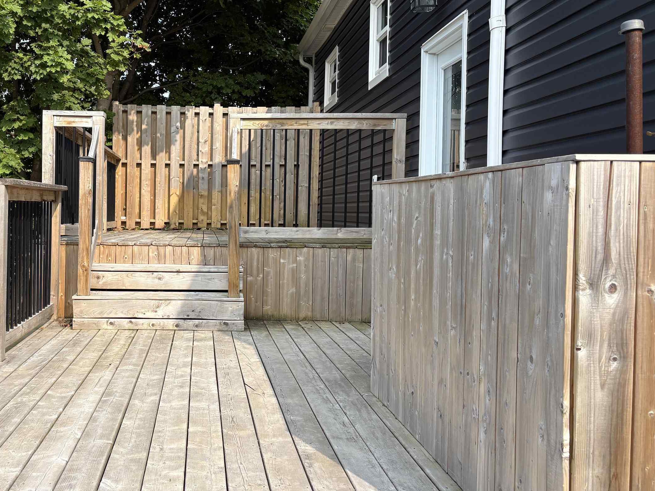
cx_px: 213
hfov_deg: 48.1
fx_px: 719
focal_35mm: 38
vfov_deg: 37.7
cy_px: 234
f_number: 1.6
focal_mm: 5.96
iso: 50
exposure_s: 1/1420
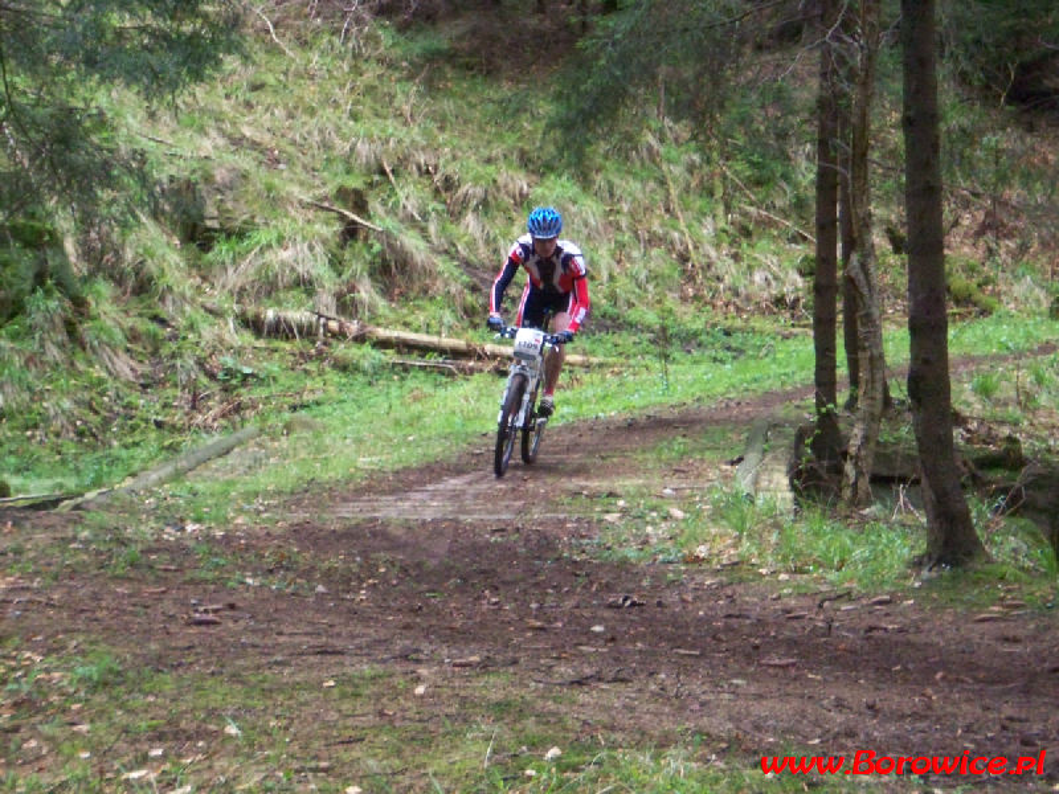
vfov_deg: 12.7
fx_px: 3579
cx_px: 530
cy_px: 397
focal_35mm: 117
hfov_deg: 16.8
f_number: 4.4
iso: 400
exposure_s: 1/125
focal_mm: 19.2
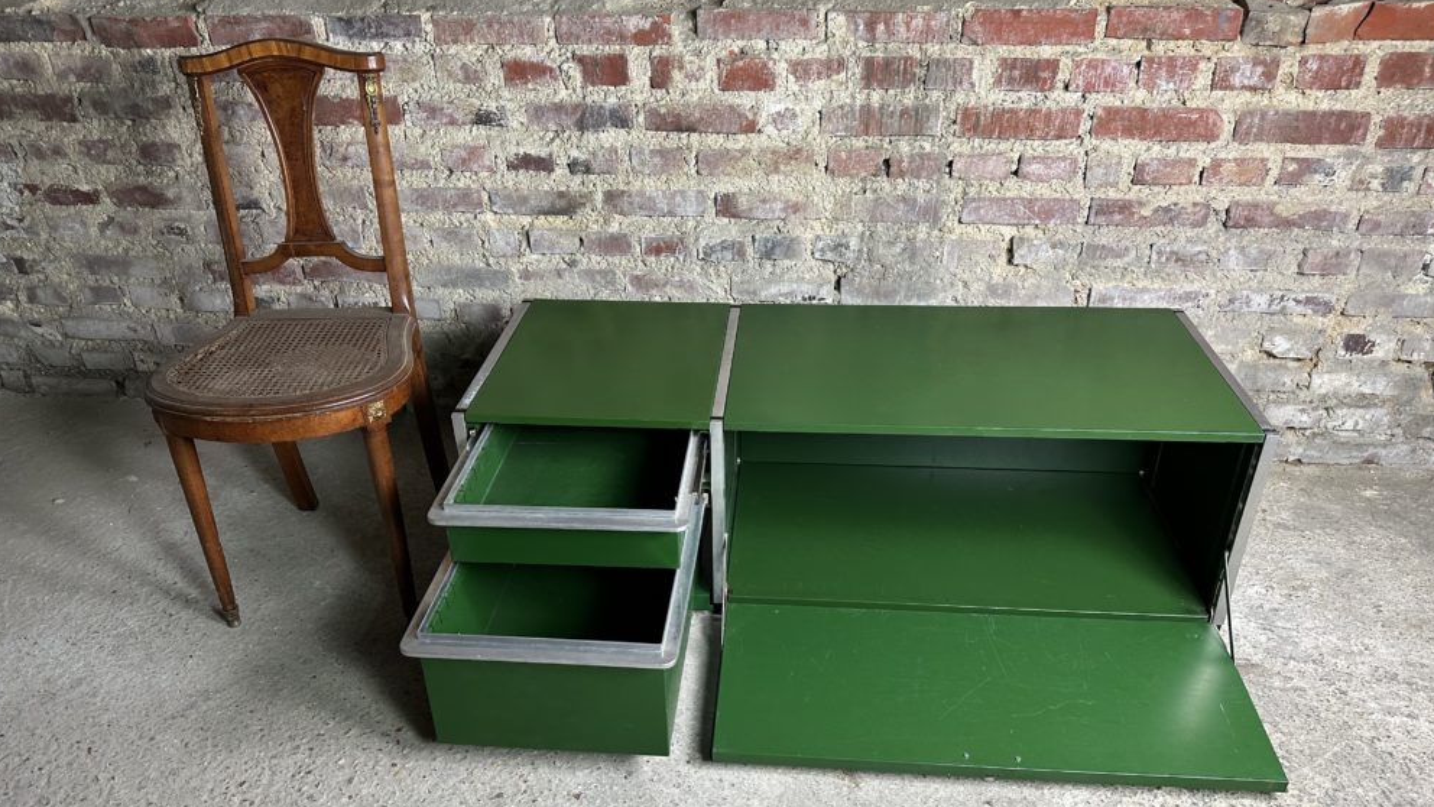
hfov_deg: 69.9
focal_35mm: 27
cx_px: 710
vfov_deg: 42.8
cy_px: 444
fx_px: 1027
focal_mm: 6.86
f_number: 1.78
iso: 200
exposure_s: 1/50
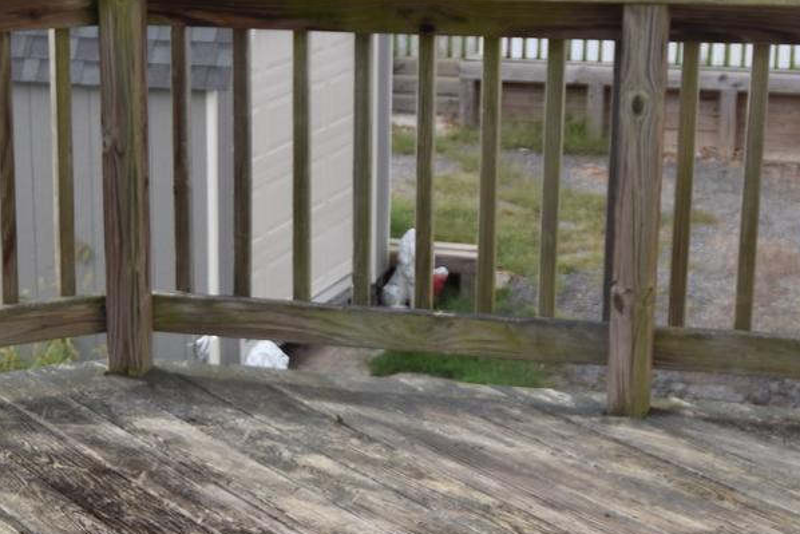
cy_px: 438
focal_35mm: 113
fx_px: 2512
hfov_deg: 18.0
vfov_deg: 12.1
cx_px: 234
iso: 110
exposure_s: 1/200
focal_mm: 22
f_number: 5
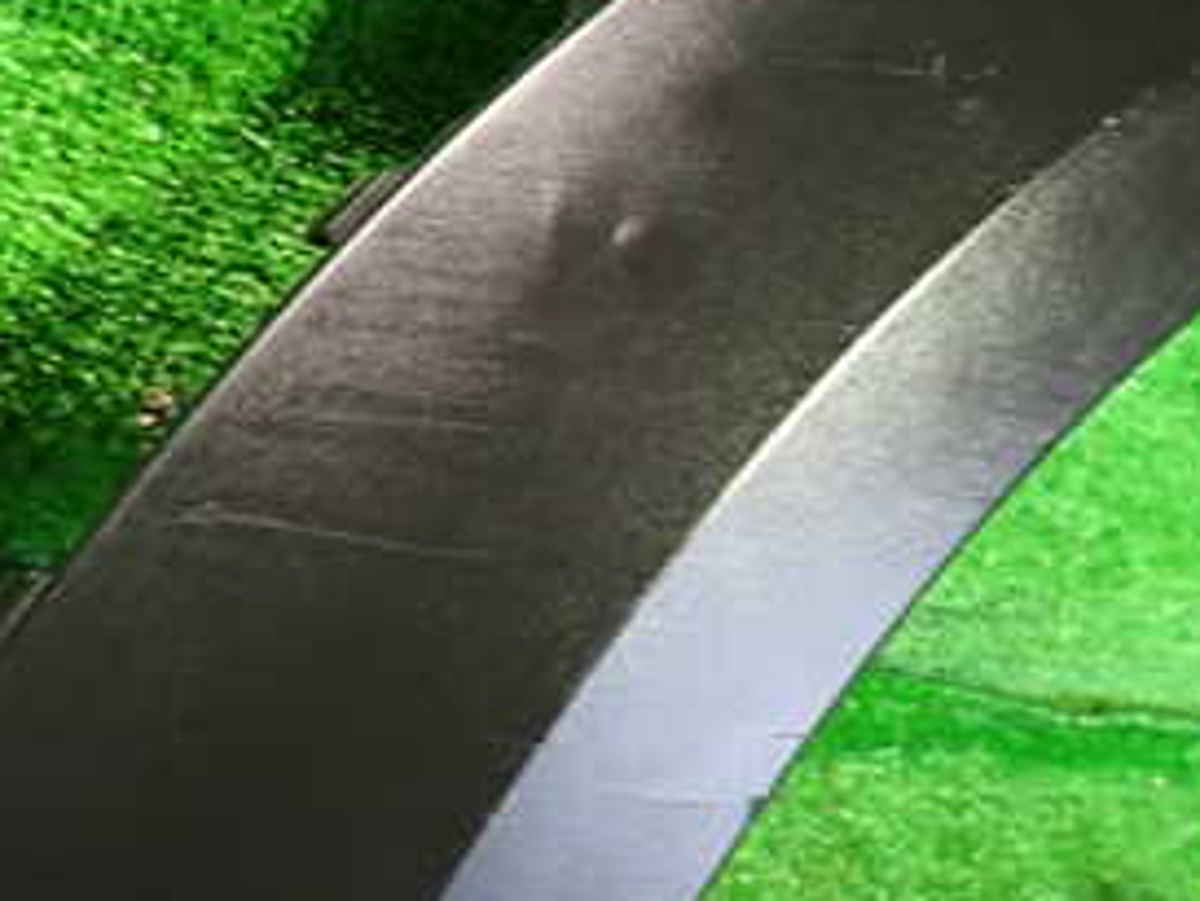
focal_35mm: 55
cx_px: 752
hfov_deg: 34.7
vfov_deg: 26.5
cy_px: 571
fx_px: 1907
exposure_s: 1/30
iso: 500
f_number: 2
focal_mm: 4.5
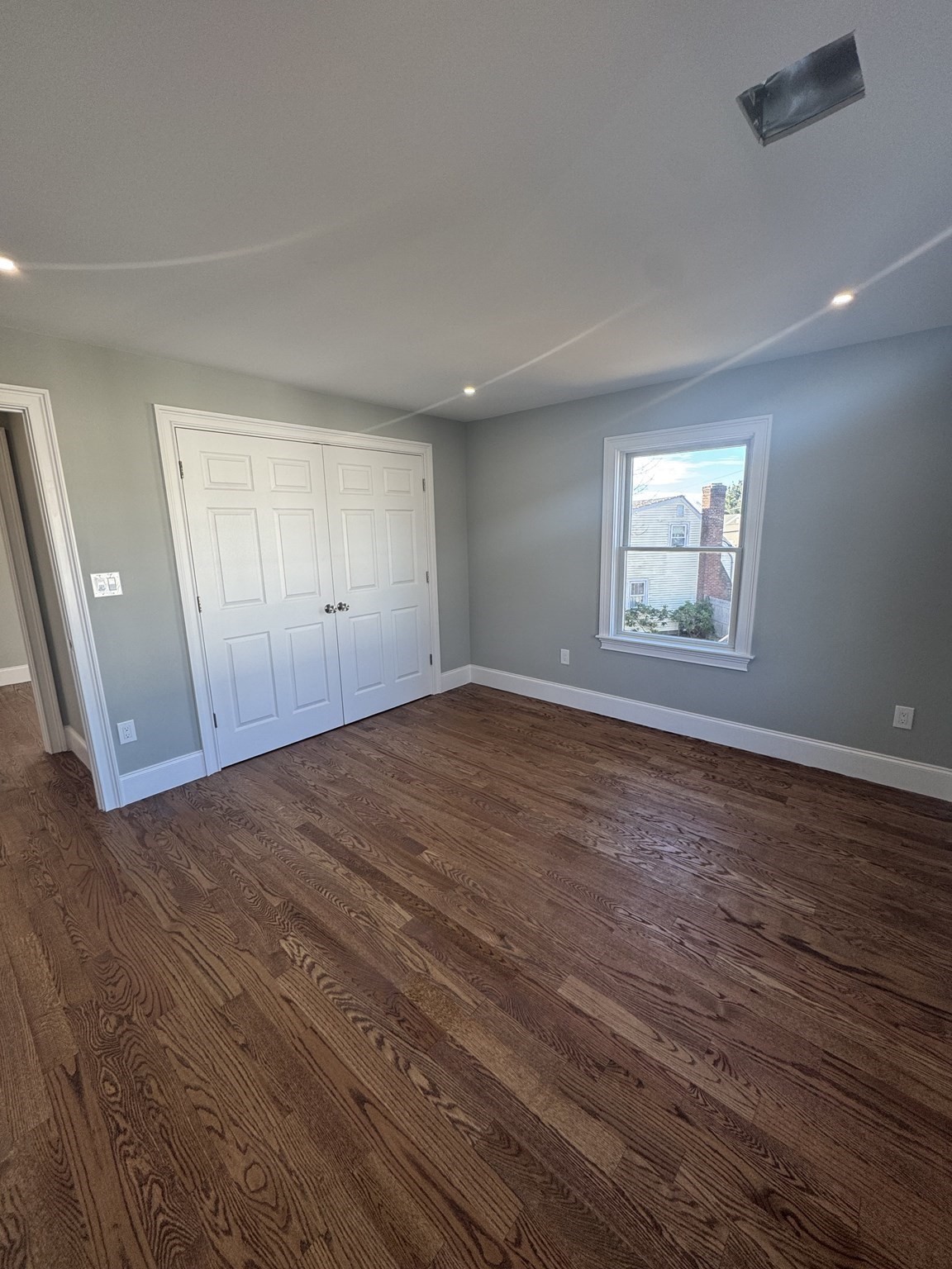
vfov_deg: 102.1
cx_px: 476
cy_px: 634
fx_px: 513
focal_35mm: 14
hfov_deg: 85.7
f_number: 2.2
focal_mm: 2.22
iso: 64
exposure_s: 1/99
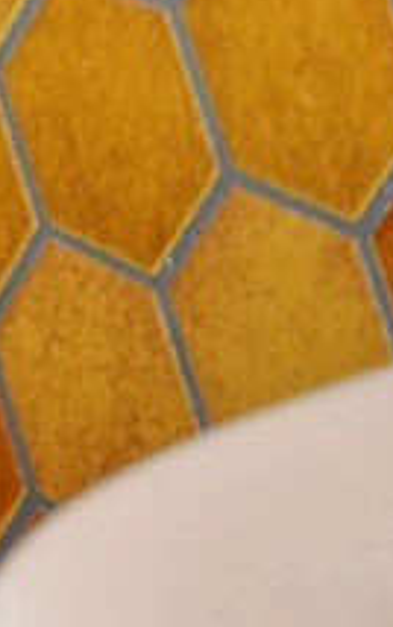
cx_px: -387
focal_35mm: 168
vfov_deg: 10.1
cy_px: -1071
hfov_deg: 7.5
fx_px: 2883
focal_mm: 11.5
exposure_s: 1/2
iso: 400
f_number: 9
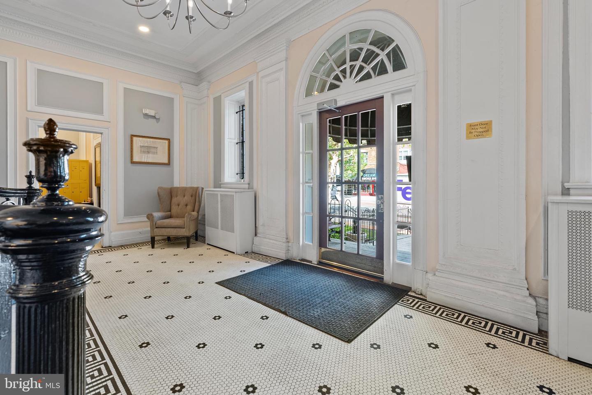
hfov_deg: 96.7
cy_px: 198
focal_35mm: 16
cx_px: 296
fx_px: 263
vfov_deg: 73.8
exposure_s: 2.5
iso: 200
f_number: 8
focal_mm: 16
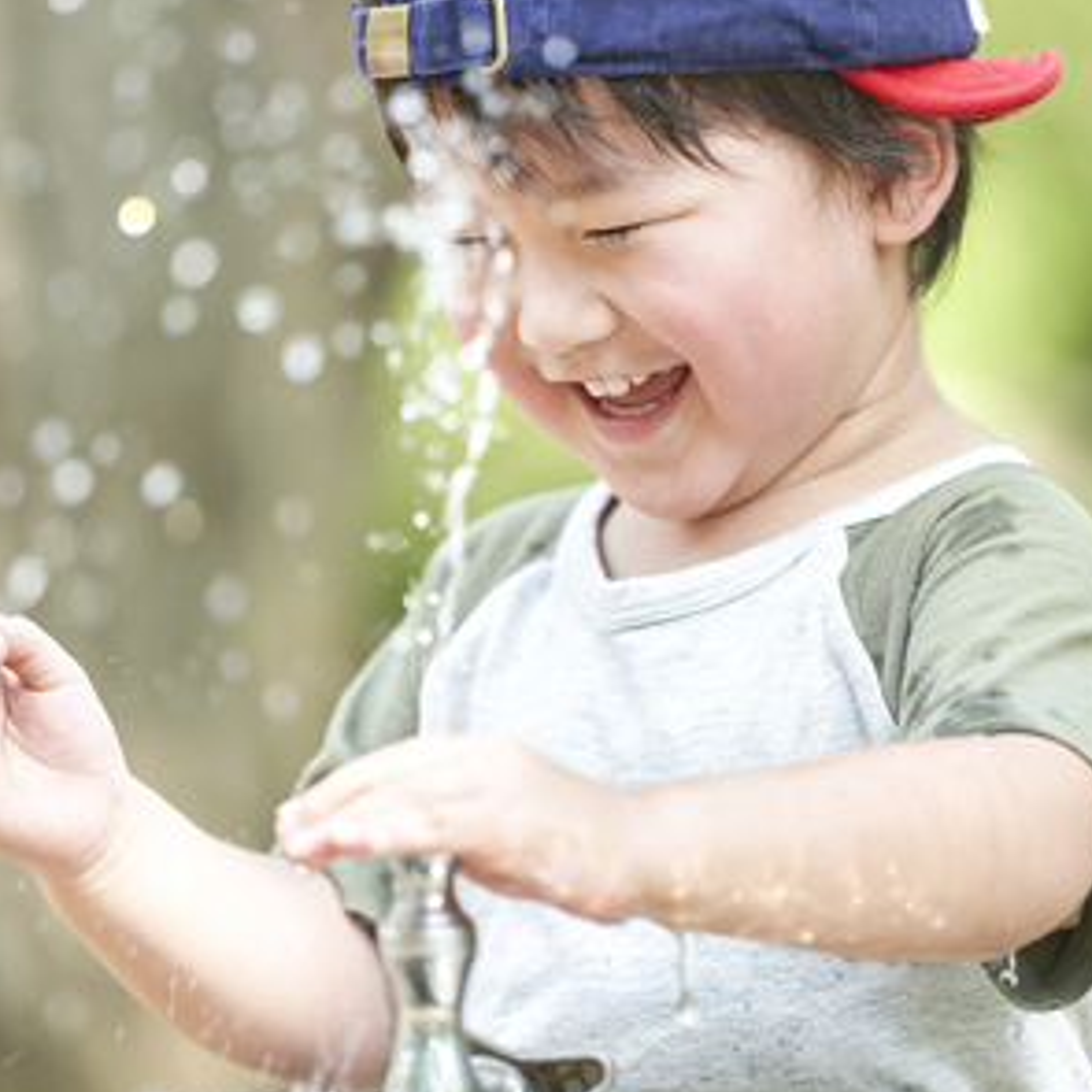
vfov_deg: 4.7
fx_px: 13170
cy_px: 418
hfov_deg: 4.7
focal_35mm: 369
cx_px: 403
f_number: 2.8
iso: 200
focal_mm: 200
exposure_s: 1/320
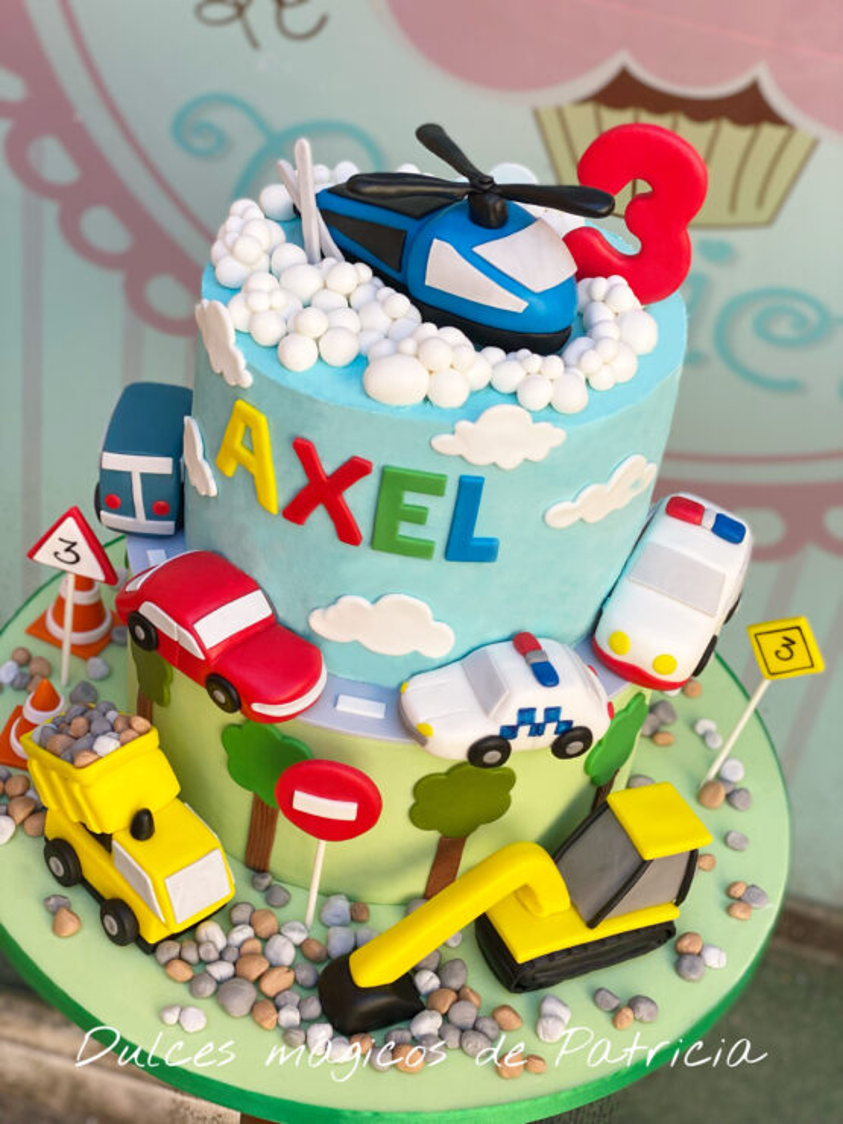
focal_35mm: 52
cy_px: 562
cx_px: 422
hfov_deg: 28.0
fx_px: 1688
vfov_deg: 36.8
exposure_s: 1/180
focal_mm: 6
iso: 20
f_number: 2
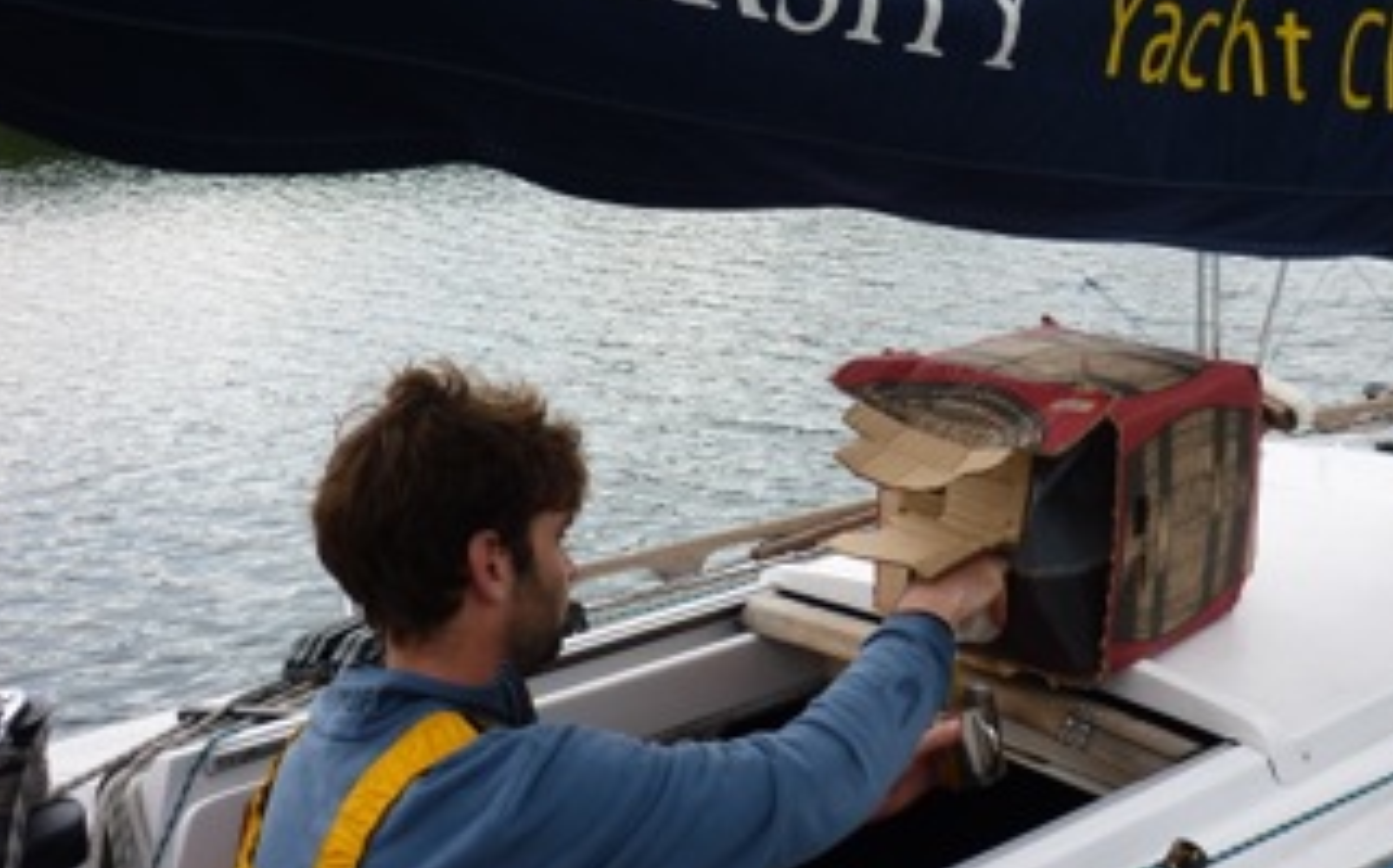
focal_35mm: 48
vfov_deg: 26.6
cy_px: 265
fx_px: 1821
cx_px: 816
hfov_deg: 41.7
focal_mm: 5.5
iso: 80
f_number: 2.8
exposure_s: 1/100
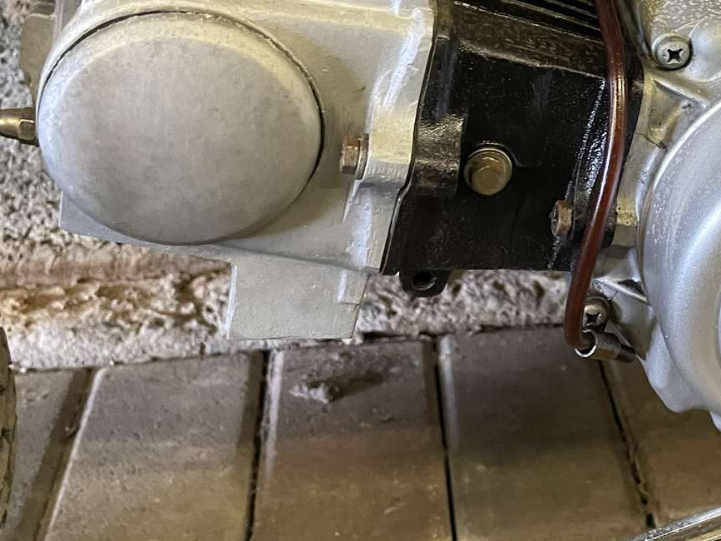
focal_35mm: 60
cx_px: 687
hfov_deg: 30.4
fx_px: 1250
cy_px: 92
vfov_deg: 24.0
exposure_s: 1/33
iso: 500
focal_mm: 4.2
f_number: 1.6
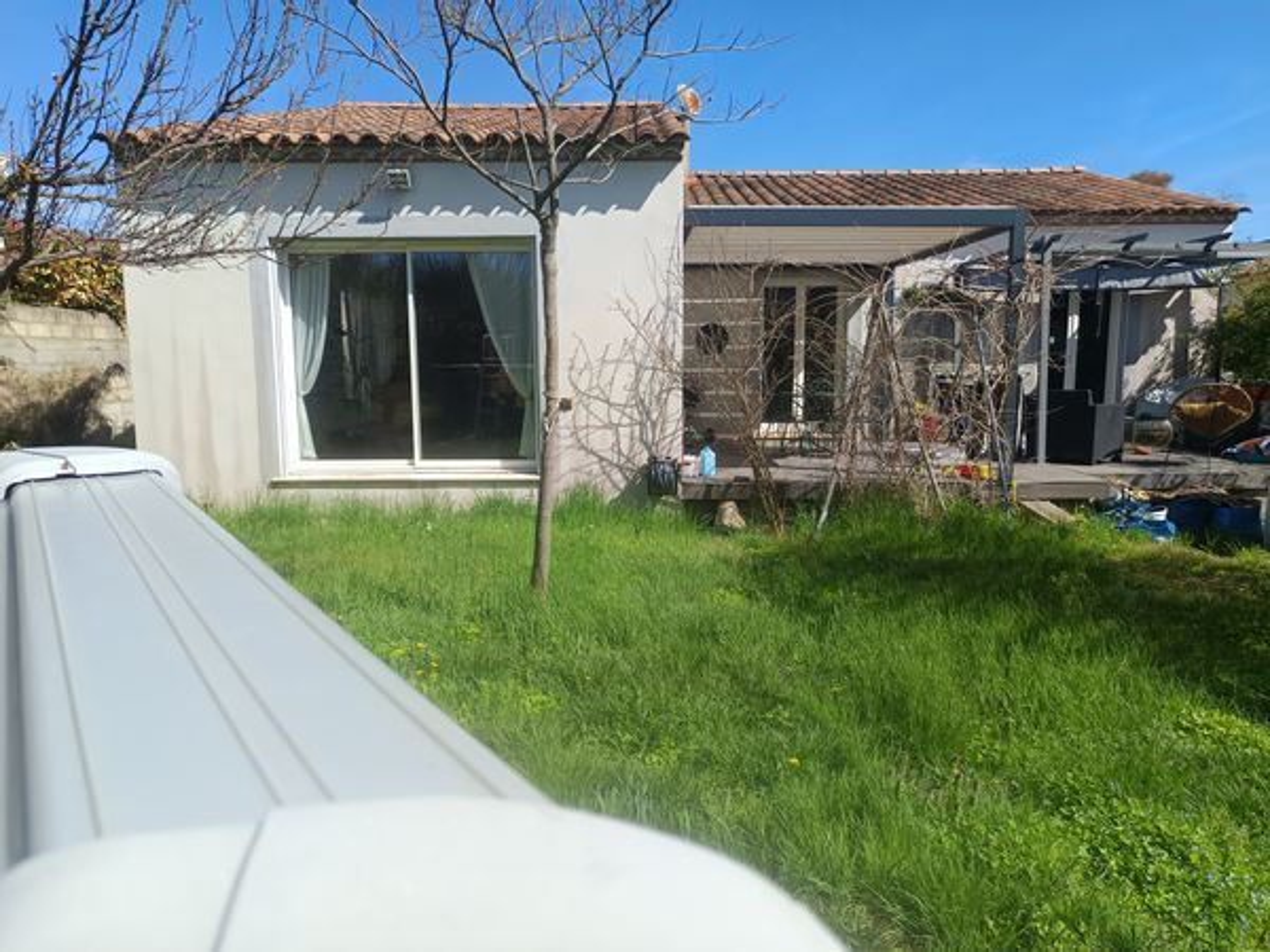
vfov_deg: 56.8
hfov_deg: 71.6
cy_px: 476
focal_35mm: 24
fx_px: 881
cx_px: 635
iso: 53
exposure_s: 1/560
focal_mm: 5.31
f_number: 1.7
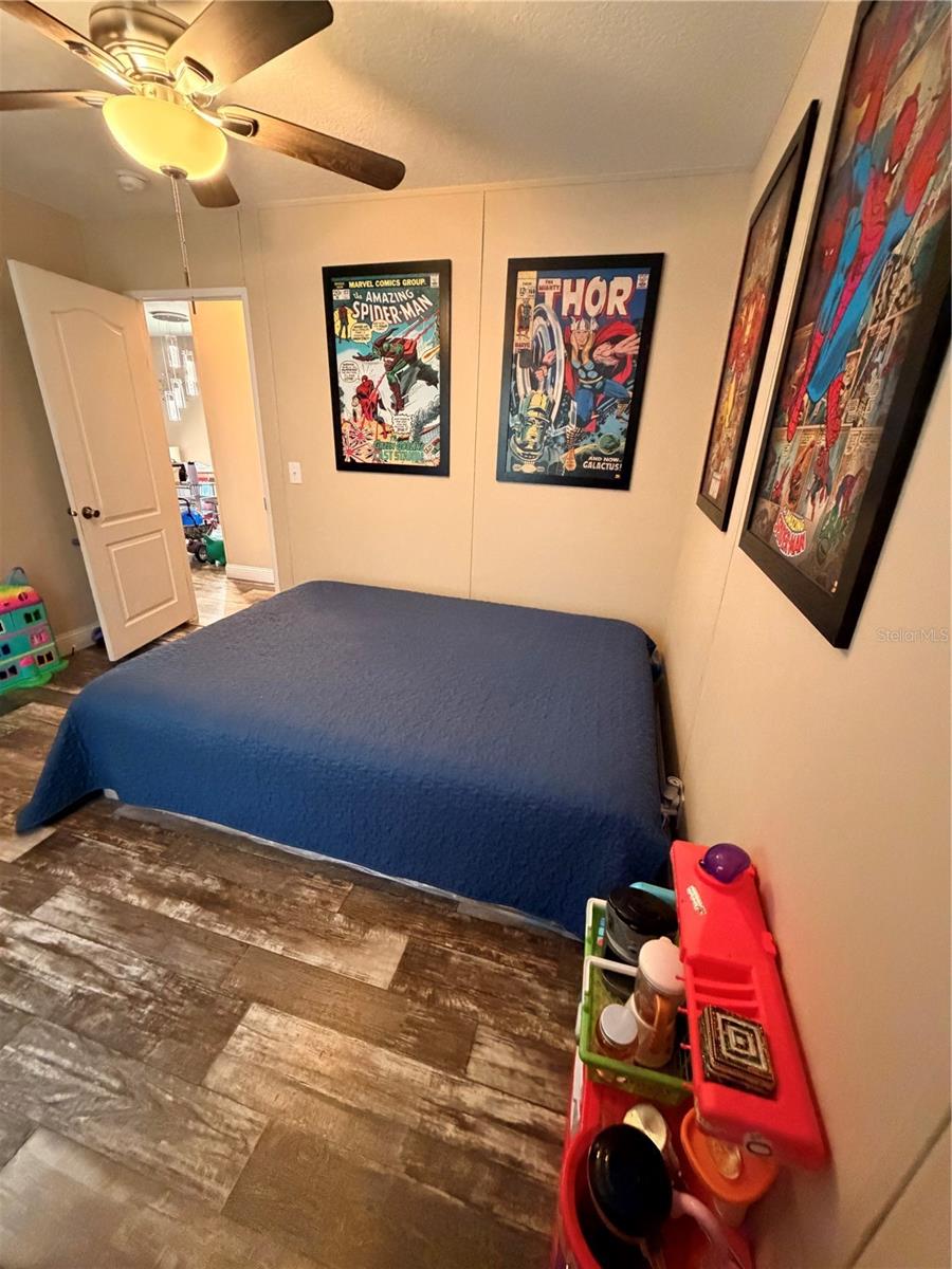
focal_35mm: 14
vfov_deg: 102.1
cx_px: 476
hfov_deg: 85.7
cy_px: 634
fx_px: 513
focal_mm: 2.22
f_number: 2.2
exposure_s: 1/60
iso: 1250
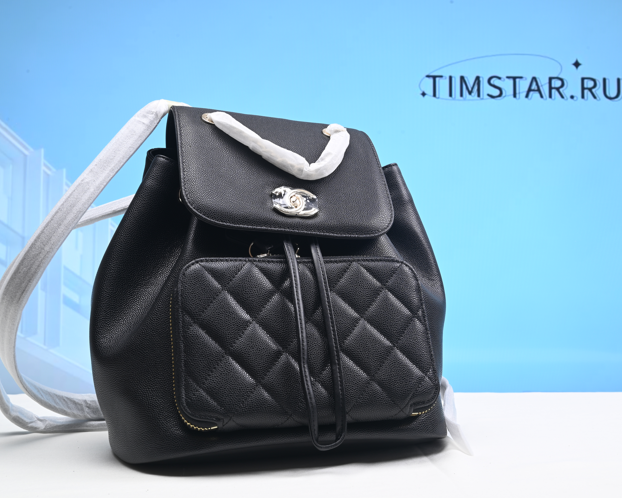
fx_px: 810
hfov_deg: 41.9
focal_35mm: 44
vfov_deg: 34.2
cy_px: 249
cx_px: 351
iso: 110
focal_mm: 39
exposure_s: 1/2
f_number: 16
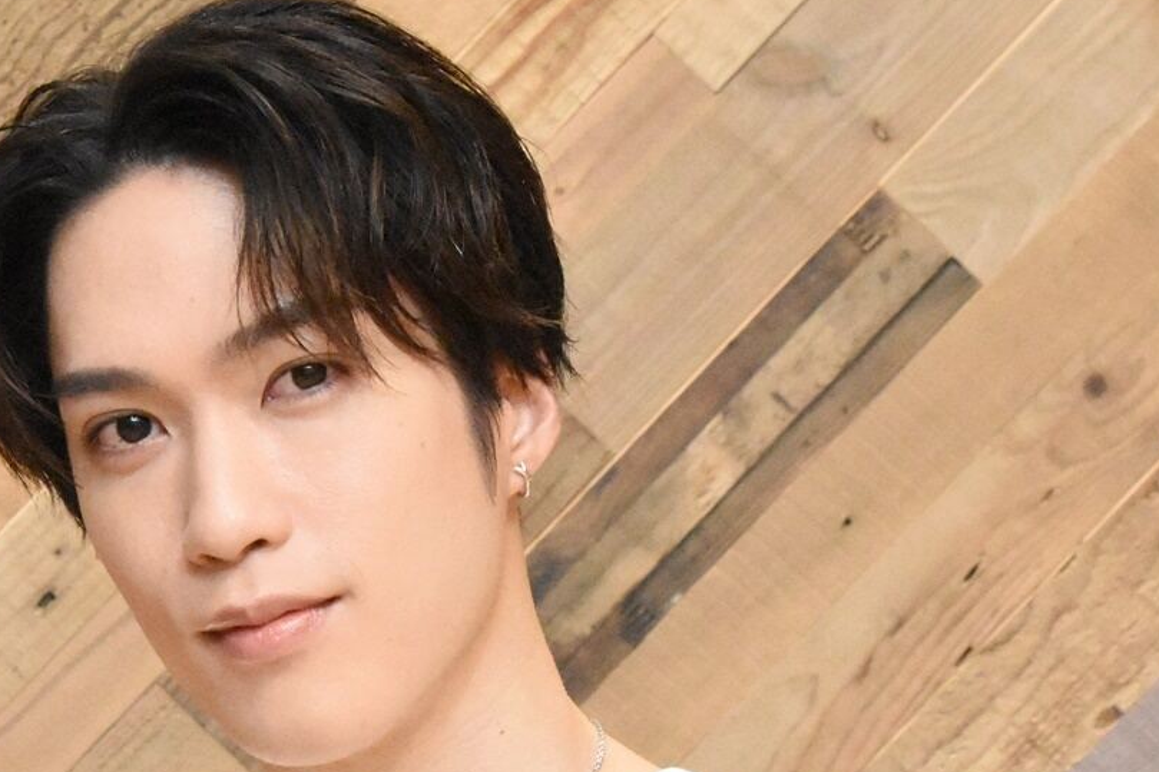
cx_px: 315
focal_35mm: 138
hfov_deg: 14.8
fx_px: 4442
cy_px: 540
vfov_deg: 9.9
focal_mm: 62
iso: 12800
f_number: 8
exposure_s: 1/250
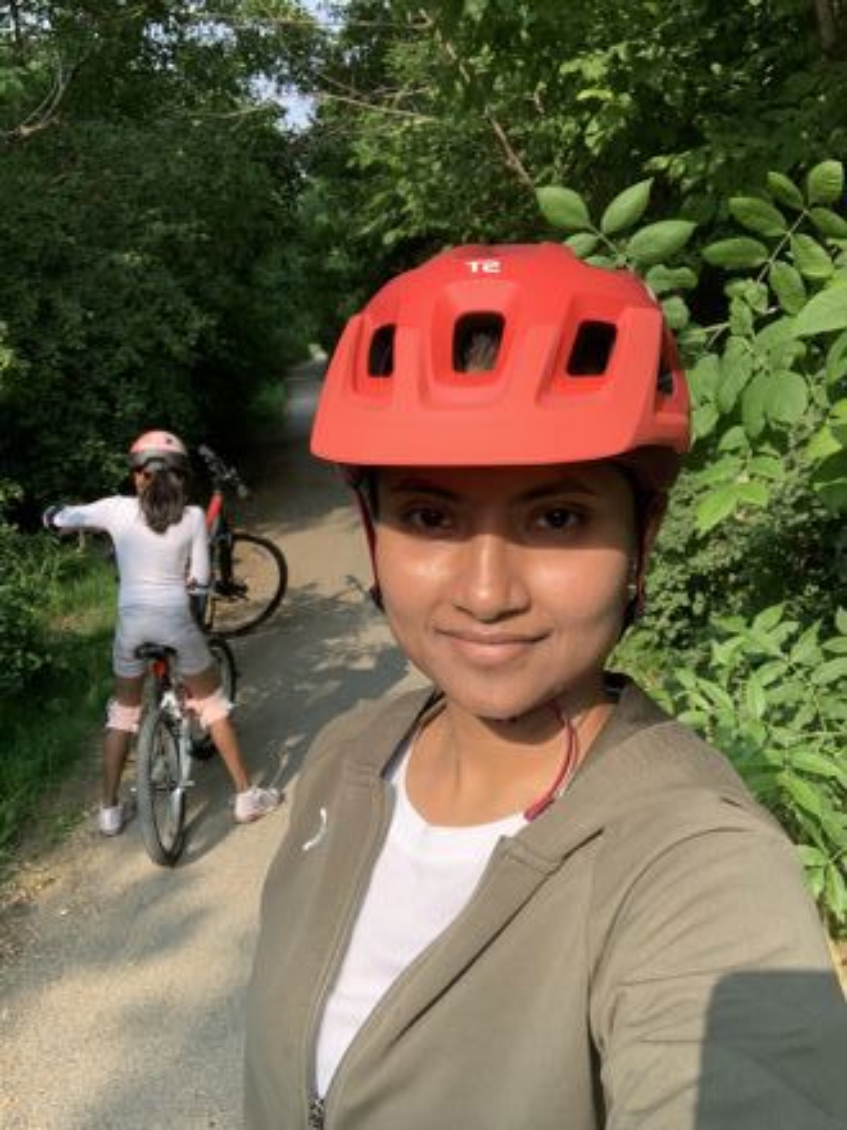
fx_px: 1044
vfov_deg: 56.8
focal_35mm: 32
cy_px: 565
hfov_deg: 44.2
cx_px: 424
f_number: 2.2
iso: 16
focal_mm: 2.87
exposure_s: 1/475
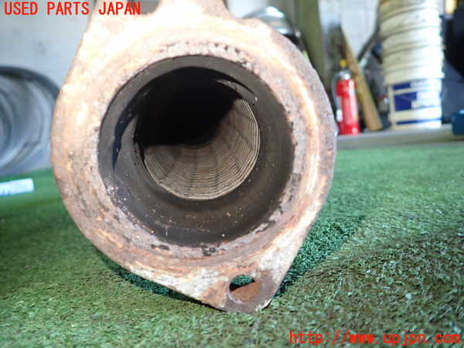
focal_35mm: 25
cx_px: 232
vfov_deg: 54.9
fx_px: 335
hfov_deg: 69.4
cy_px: 174
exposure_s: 1/30
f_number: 2
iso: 250
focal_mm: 4.5
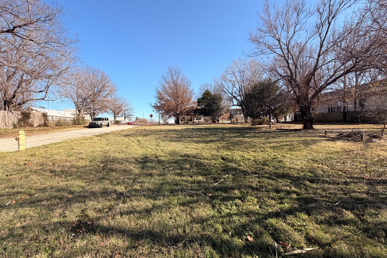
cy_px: 131
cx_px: 191
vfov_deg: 77.3
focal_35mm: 15
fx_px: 161
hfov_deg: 100.4
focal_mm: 2.22
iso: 40
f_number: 2.2
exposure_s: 1/726
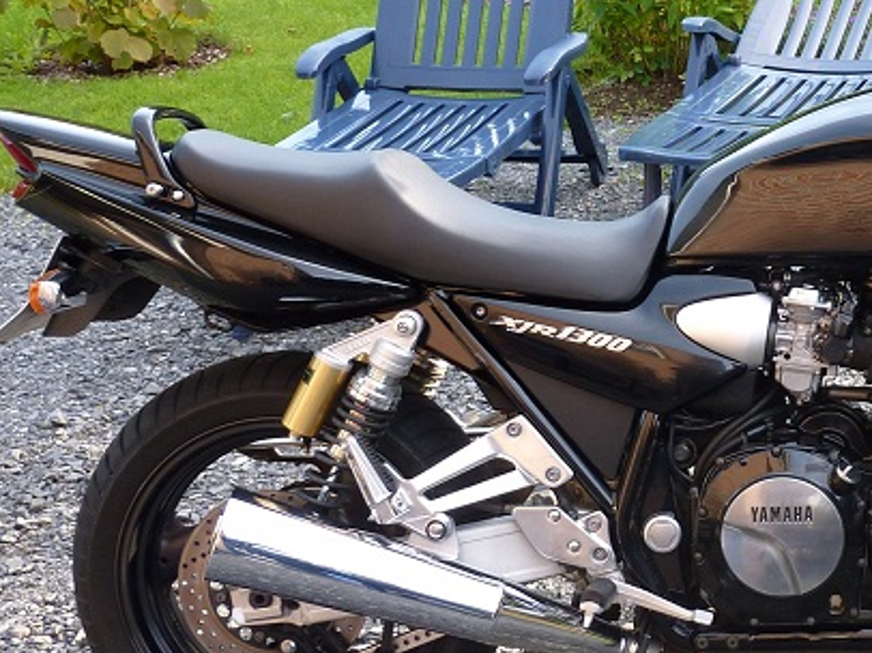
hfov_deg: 27.2
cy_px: 314
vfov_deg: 21.3
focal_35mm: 69
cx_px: 782
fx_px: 1737
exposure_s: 1/50
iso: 80
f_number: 3.5
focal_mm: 5.7
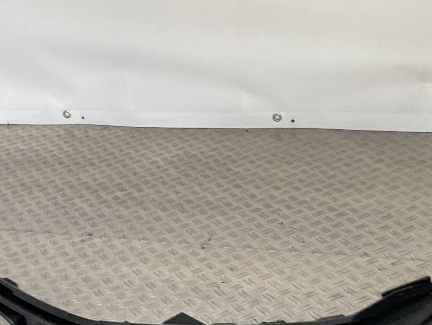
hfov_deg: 29.7
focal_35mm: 65
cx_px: 152
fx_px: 811
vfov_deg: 22.4
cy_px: 245
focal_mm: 3
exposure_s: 1/60
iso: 64
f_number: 1.8
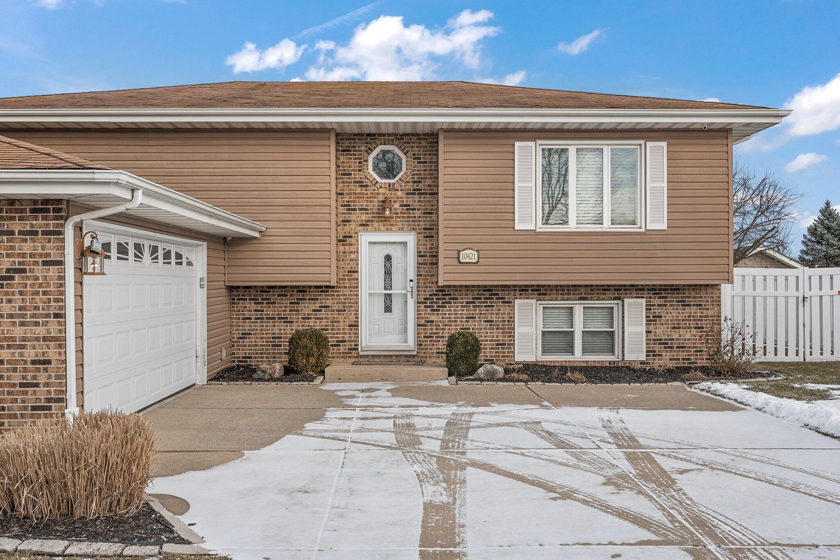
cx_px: 420
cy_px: 280
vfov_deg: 36.9
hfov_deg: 53.1
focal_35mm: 36
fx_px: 840
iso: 320
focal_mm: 24
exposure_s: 1/80
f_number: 9
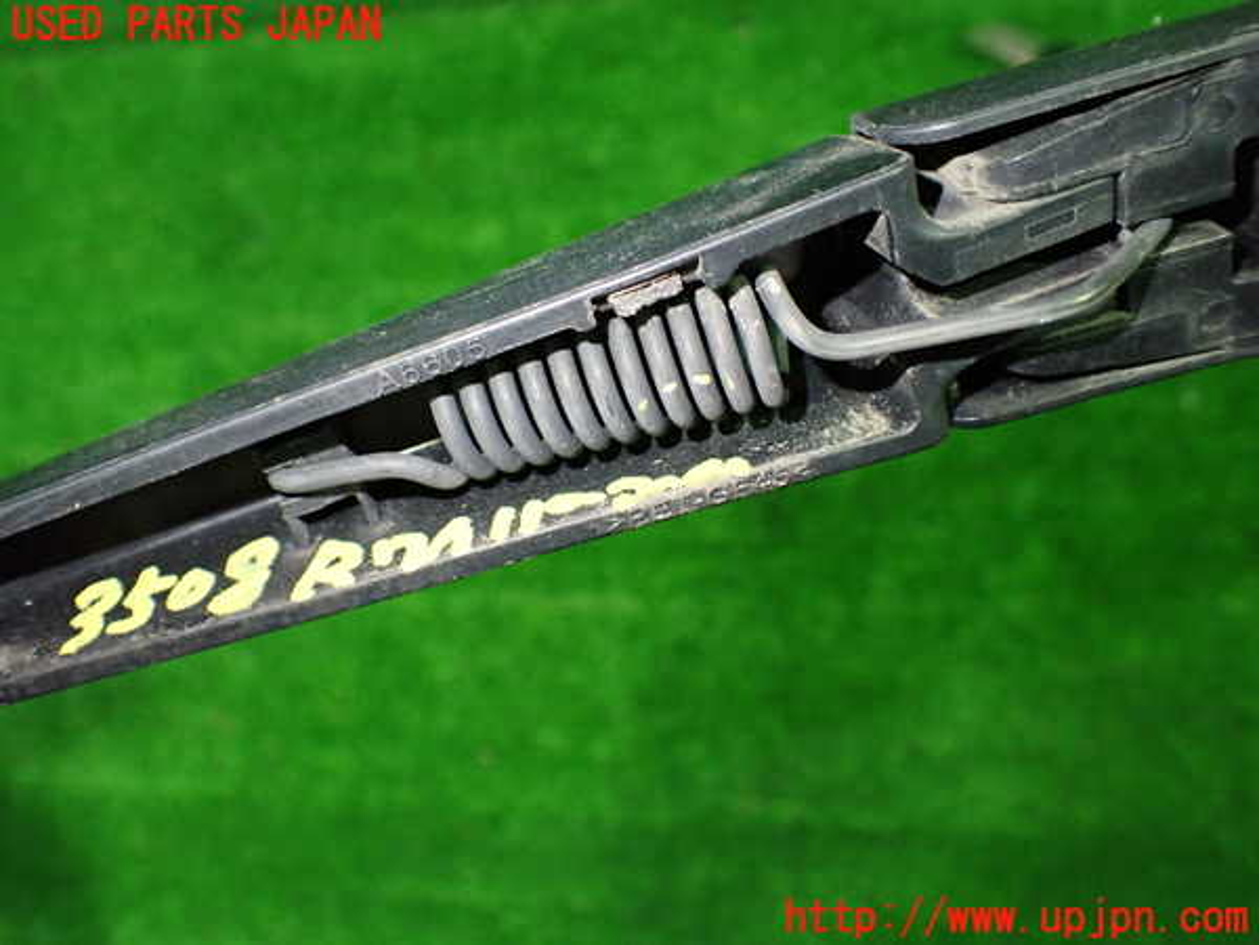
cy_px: 472
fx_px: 1091
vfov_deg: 46.8
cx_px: 630
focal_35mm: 30
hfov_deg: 60.0
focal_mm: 5.4
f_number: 2.3
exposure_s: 1/50
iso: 800
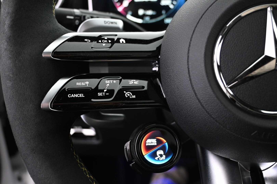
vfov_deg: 36.9
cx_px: 138
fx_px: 277
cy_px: 92
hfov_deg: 53.1
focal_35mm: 36
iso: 1600
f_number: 4.2
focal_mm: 24
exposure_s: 1/20
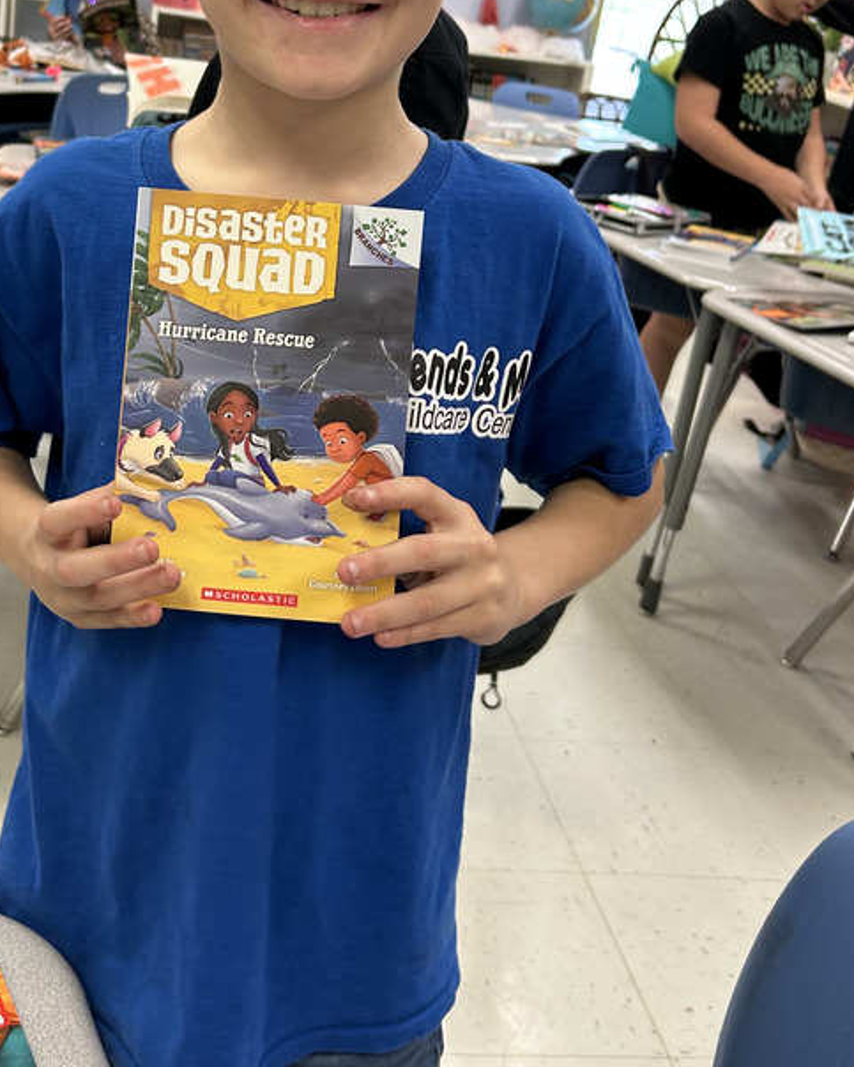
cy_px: 318
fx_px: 1359
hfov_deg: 34.6
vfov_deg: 42.1
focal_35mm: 43
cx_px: 299
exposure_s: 1/60
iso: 100
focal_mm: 5.7
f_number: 1.5
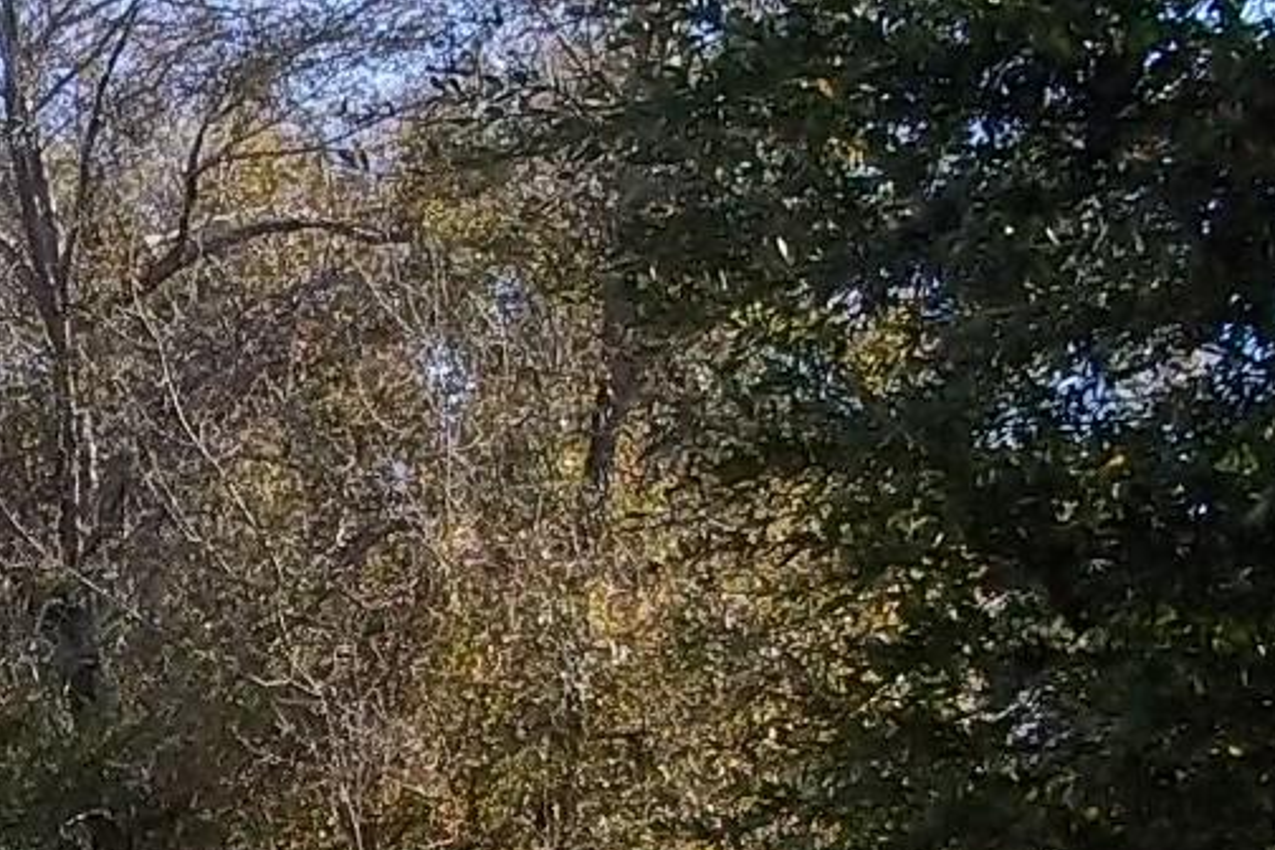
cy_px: 1293
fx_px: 5383
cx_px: -367
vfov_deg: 8.8
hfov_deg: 13.1
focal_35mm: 152
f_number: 3.1
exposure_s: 1/400
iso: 80
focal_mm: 6.5
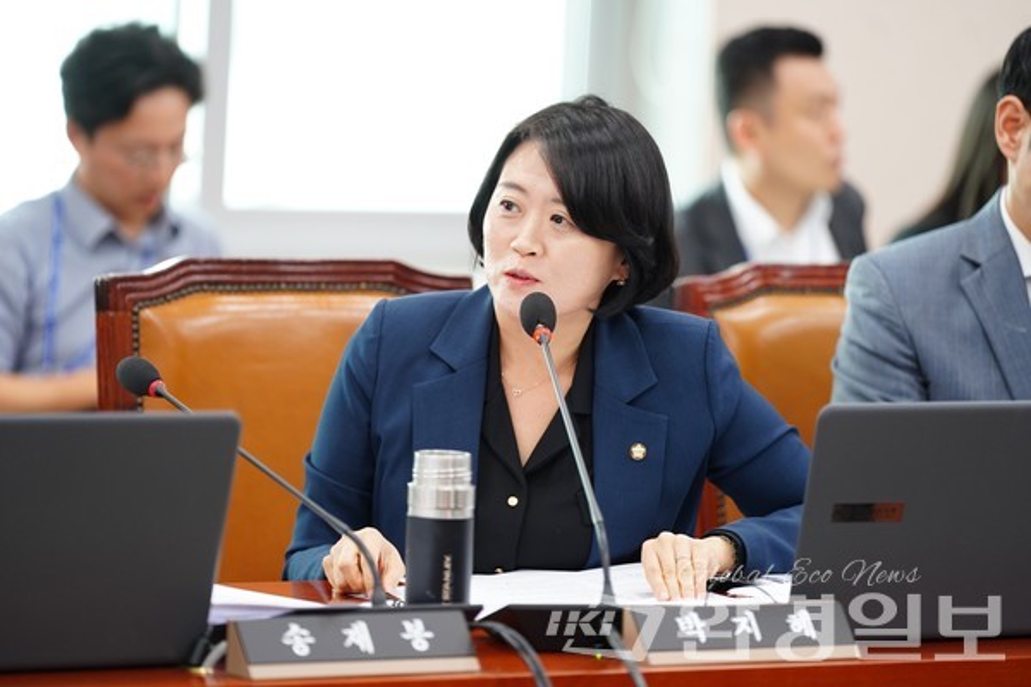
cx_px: 516
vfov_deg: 7.0
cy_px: 344
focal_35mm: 197
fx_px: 5641
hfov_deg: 10.4
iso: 1250
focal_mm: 197
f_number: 2.8
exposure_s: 1/160
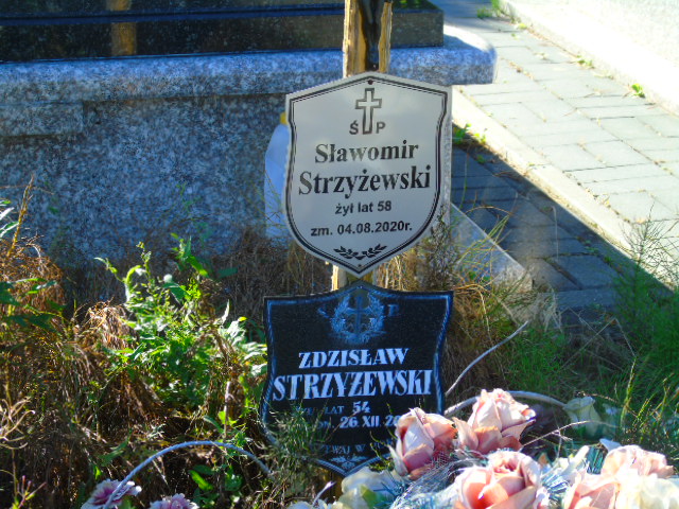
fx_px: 2118
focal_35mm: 108
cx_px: 340
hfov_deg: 18.2
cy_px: 254
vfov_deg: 13.7
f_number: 4.4
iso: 80
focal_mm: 19
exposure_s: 1/125
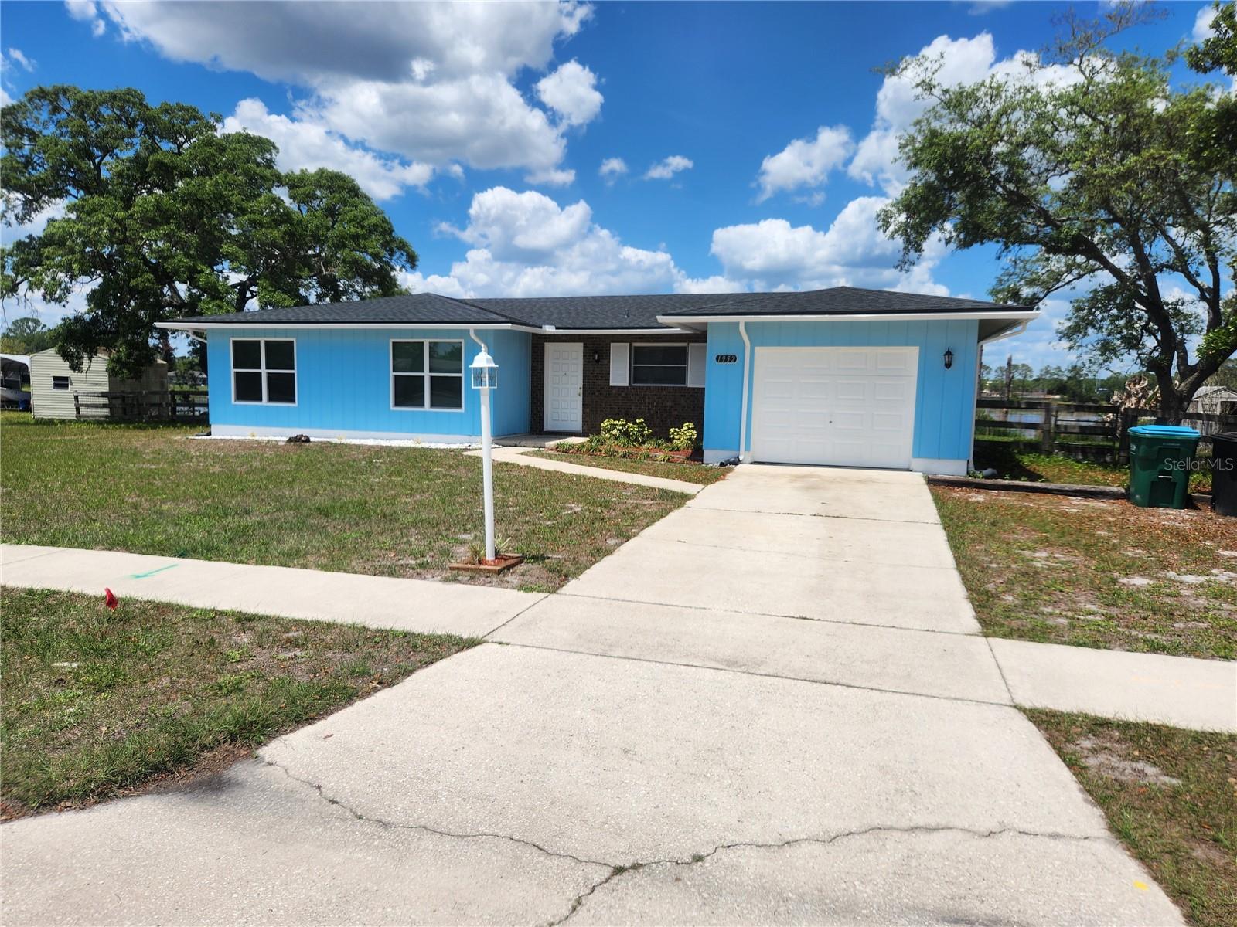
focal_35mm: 23
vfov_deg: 58.9
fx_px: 822
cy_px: 464
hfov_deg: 73.9
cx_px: 618
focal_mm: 5.4
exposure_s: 1/2882
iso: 20
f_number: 1.8
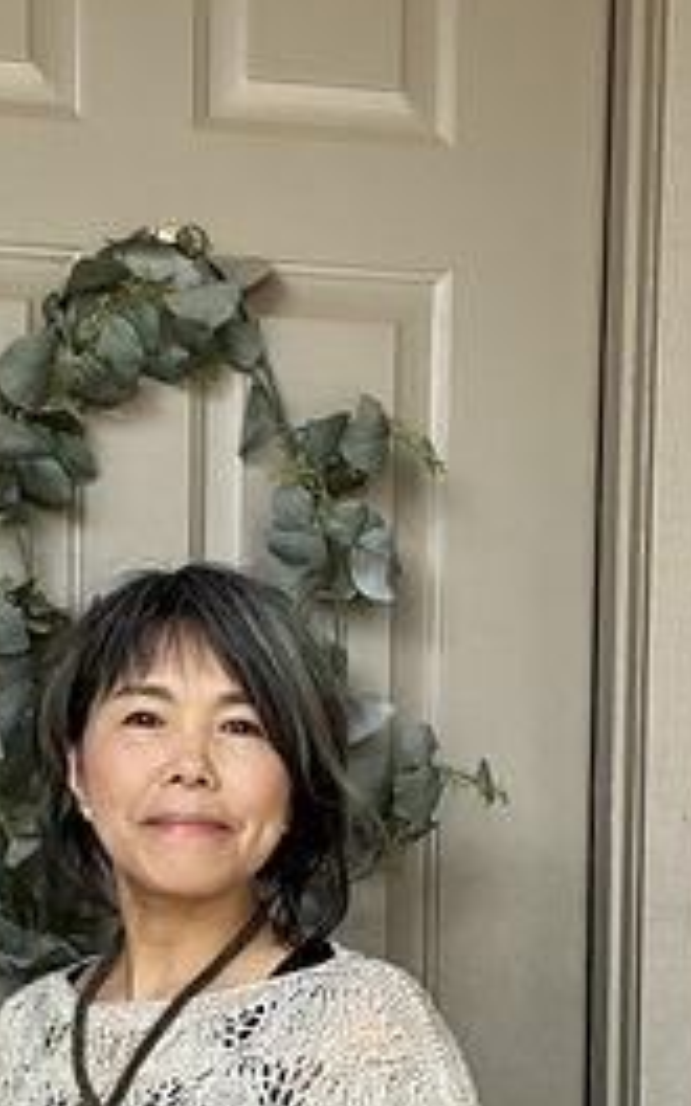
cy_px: 997
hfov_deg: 21.6
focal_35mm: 60
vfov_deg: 32.3
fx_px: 1808
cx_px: 291
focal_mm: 2.71
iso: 32
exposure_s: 1/121
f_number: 2.2
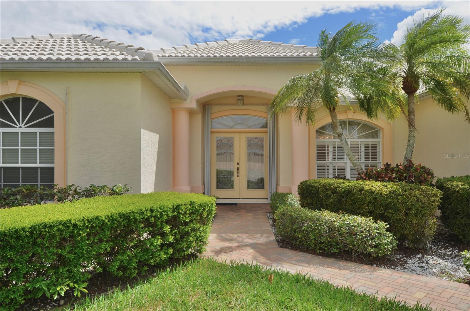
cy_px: 156
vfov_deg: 36.7
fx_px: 469
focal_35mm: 36
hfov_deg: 53.2
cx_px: 235
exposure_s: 1/320
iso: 100
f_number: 9
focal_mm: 24
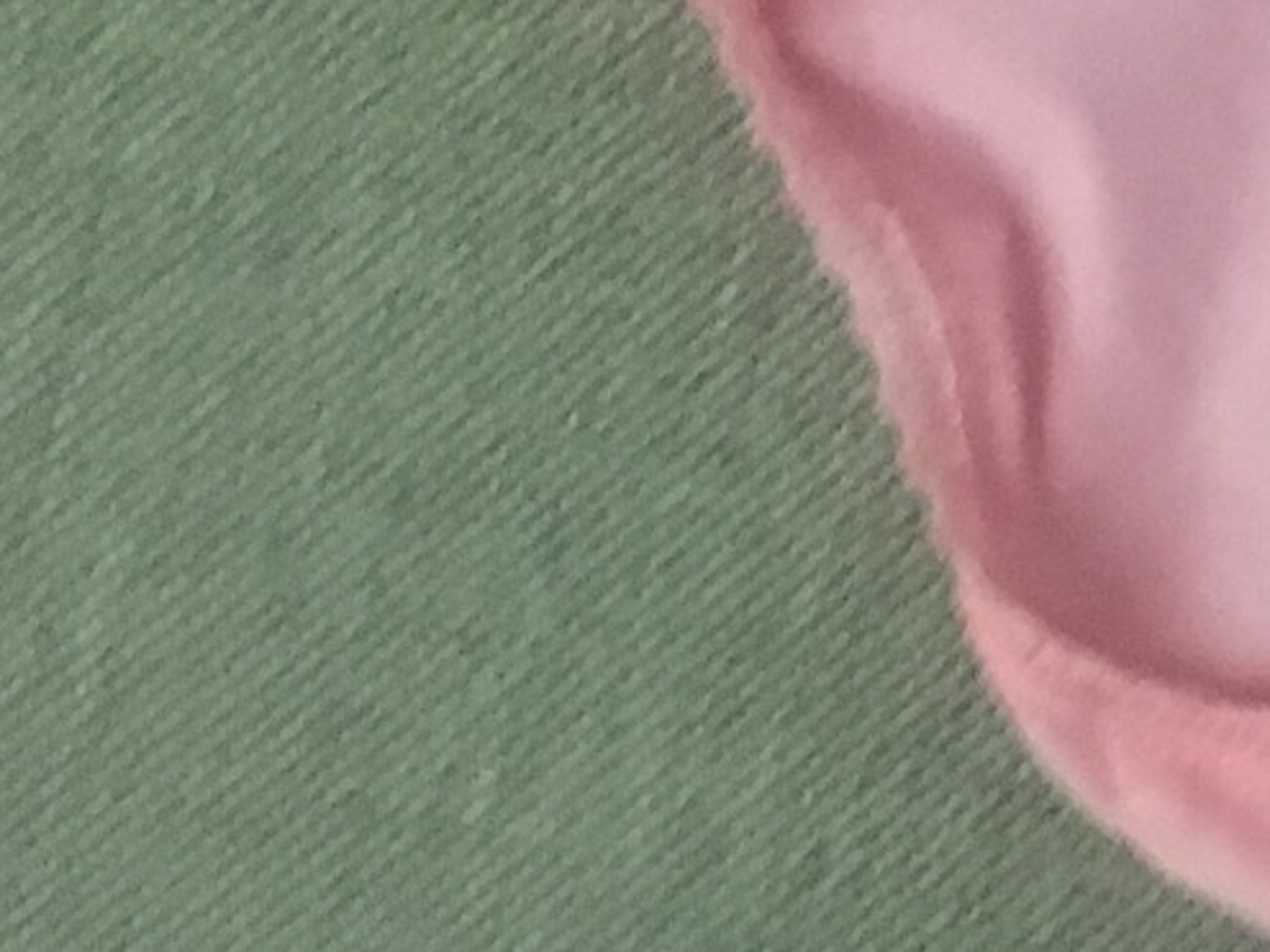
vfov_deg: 11.8
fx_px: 4402
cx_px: 2132
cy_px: -462
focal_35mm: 120
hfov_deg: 14.8
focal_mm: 4.15
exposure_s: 1/15
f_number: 2.2
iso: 400
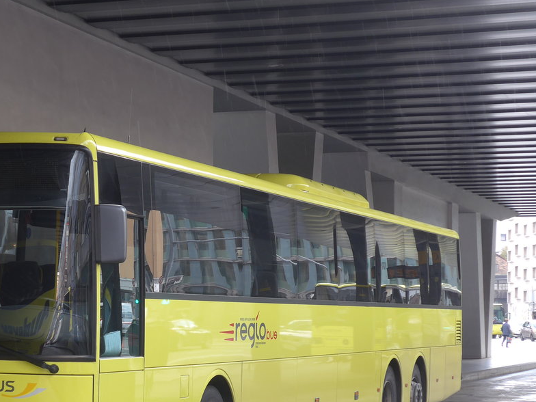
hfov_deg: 19.3
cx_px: 151
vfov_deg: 14.6
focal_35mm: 101
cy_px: 289
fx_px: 1564
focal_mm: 13.4
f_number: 3.9
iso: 100
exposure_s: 1/80
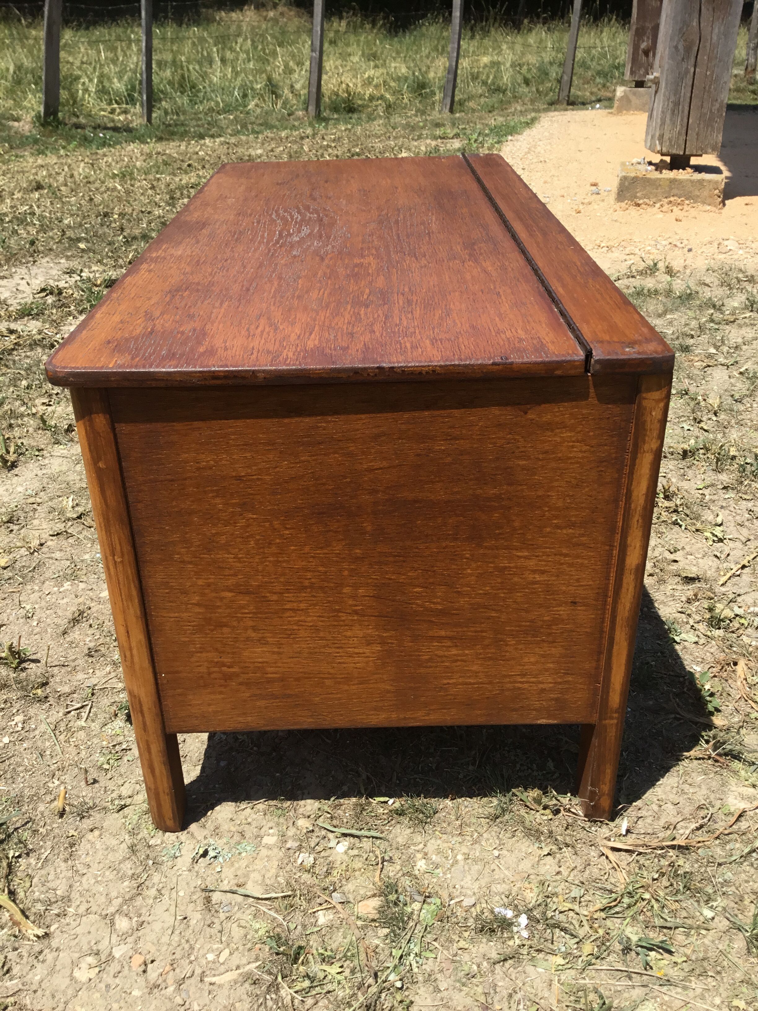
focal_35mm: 31
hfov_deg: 45.4
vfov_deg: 58.4
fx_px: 905
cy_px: 506
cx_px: 379
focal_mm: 3.3
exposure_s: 1/1045
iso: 25
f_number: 2.4
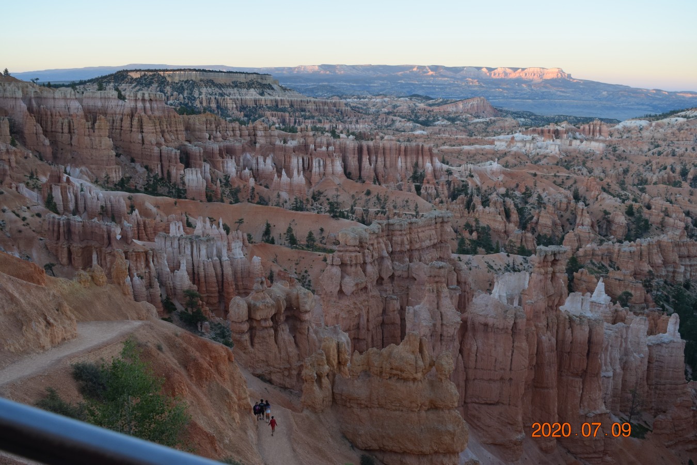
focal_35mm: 33
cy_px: 232
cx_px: 348
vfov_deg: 40.0
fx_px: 639
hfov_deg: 57.2
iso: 450
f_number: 5.6
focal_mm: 22
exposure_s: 1/125
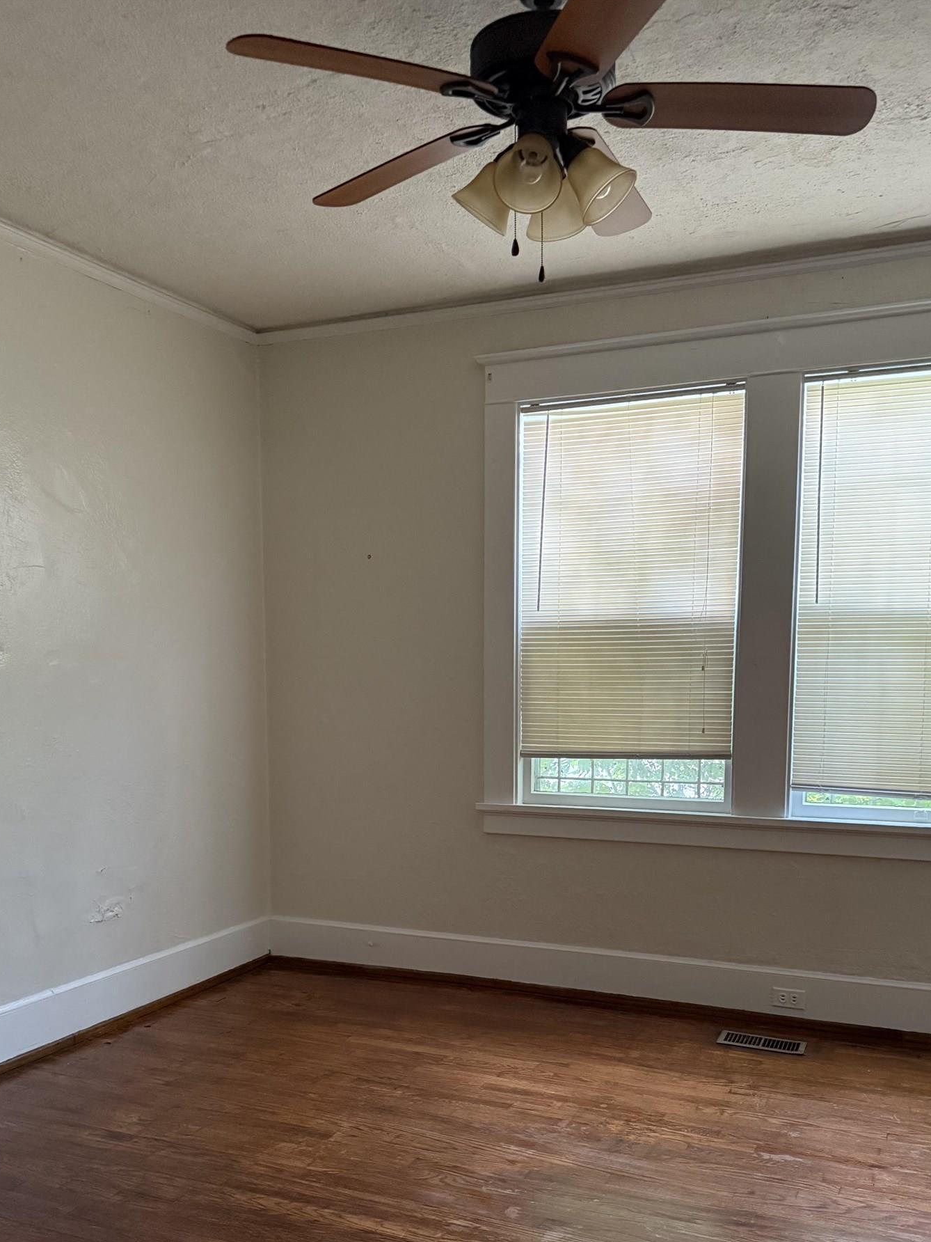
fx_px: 1112
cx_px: 446
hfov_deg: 45.4
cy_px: 798
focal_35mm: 31
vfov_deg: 57.4
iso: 800
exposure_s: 1/43
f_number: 1.78
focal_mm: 6.76
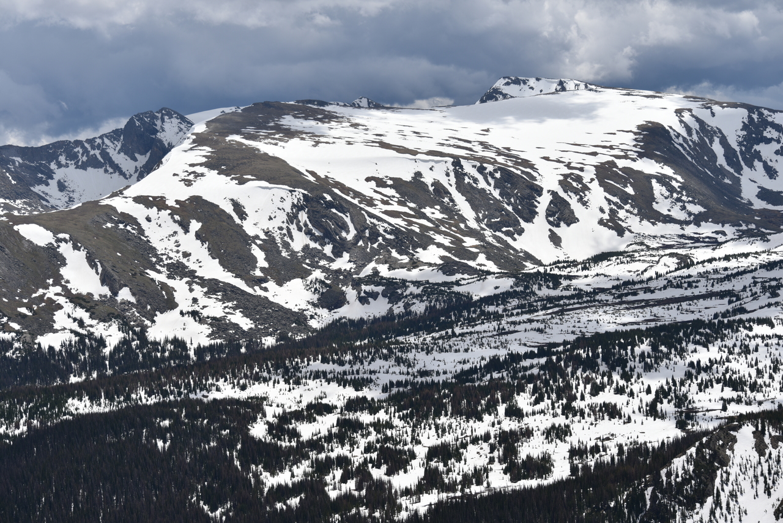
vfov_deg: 14.0
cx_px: 392
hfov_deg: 20.8
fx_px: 2132
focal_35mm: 98
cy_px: 262
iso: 100
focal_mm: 98
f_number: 10
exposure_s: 1/400
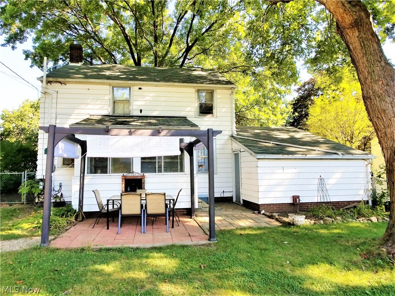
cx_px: 198
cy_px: 148
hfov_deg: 67.3
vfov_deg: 53.0
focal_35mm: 26
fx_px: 297
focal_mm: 4.25
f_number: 1.7
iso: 50
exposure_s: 1/642
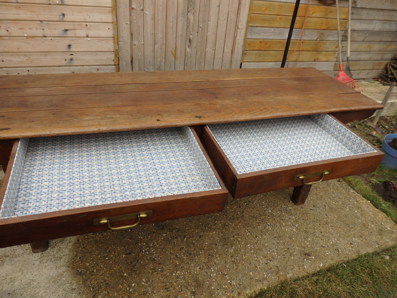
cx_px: 198
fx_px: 287
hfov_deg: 69.4
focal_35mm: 25
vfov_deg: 54.9
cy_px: 149
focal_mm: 4.5
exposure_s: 1/800
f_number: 3
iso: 125
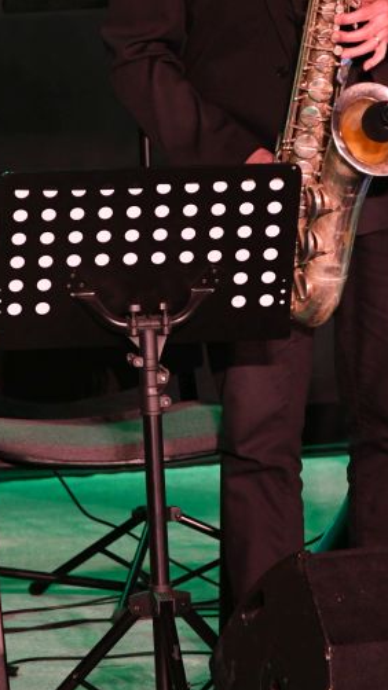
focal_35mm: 421
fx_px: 7708
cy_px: 219
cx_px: 246
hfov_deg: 2.9
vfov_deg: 5.1
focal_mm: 140
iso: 2500
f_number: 5.6
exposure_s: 1/125
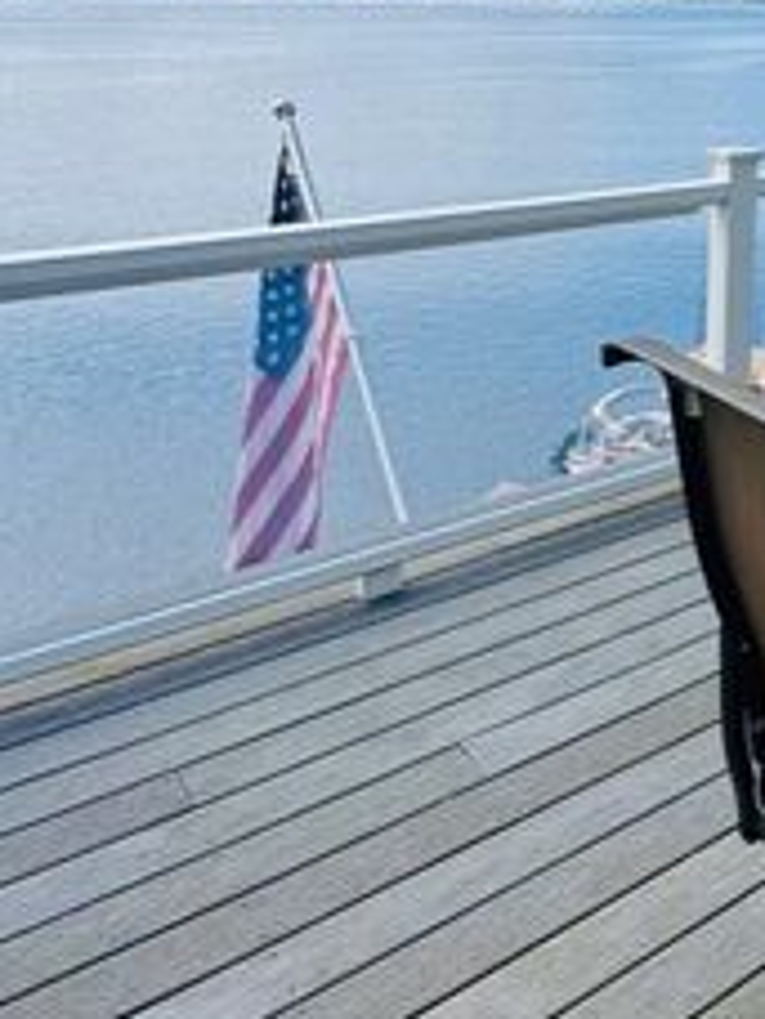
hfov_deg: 27.9
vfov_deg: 40.3
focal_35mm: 41
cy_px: 7
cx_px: 1038
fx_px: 1208
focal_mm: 2.22
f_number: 2.2
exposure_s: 1/824
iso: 40
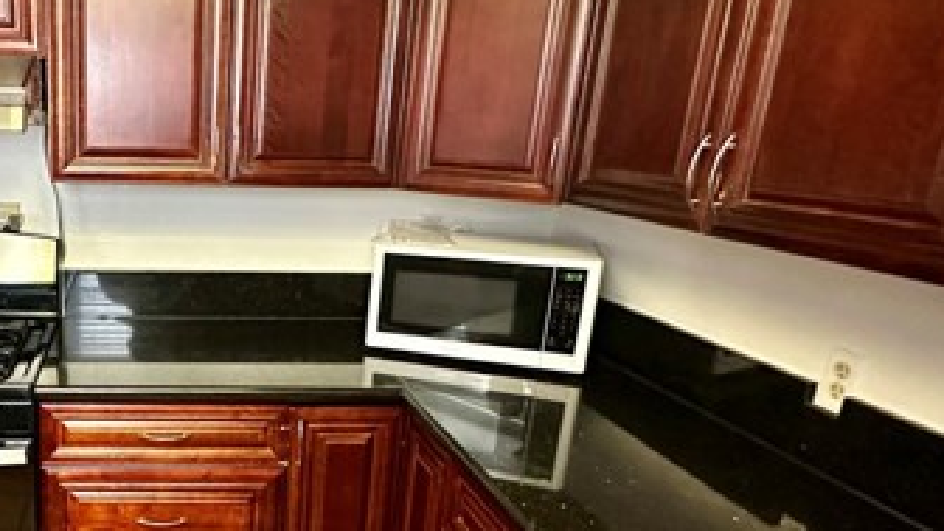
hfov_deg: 60.0
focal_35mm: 29
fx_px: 726
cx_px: 169
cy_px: 327
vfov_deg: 39.9
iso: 1250
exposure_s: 1/60
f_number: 2.2
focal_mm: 2.22
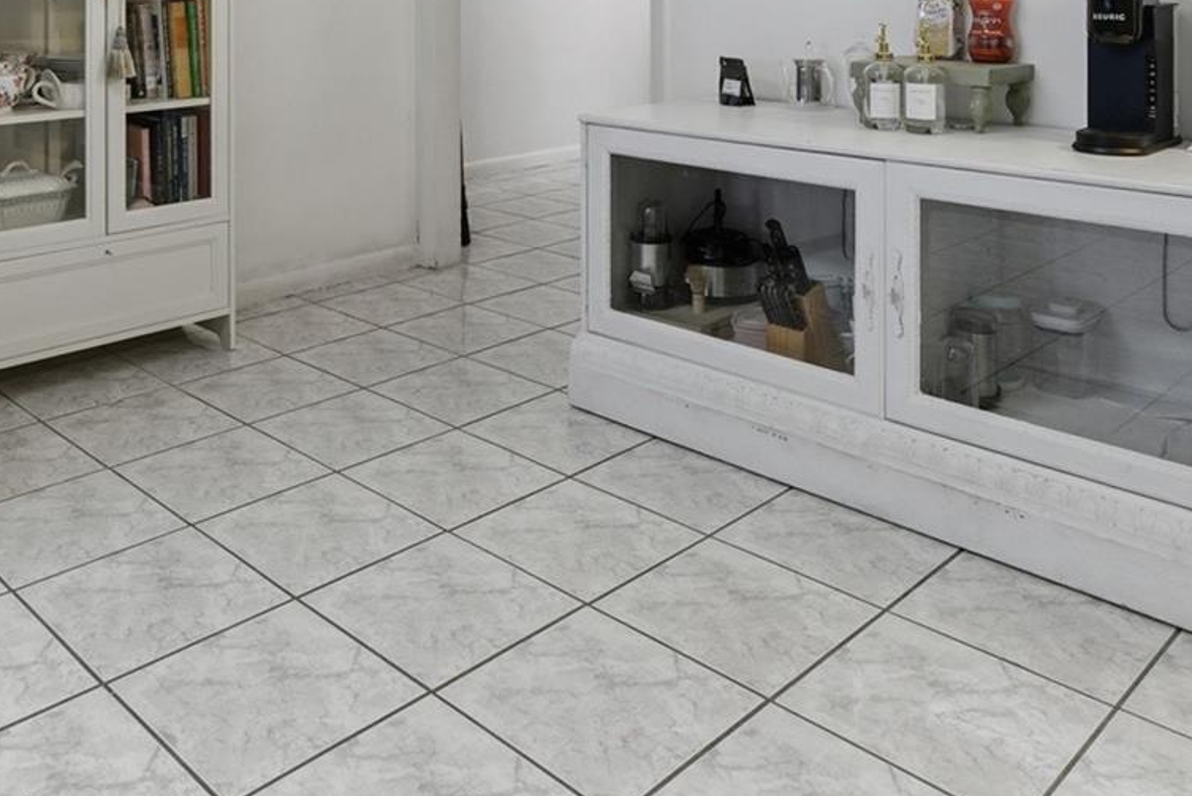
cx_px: 435
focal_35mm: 34
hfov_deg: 55.0
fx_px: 1126
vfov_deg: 34.6
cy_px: -36
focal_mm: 16
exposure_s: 1/30
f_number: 9
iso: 400
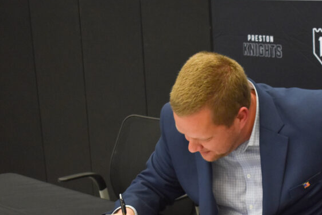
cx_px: 293
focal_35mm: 96
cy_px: 172
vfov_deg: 14.2
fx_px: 858
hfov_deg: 20.8
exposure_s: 1/125
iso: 1250
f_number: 4.5
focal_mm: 35
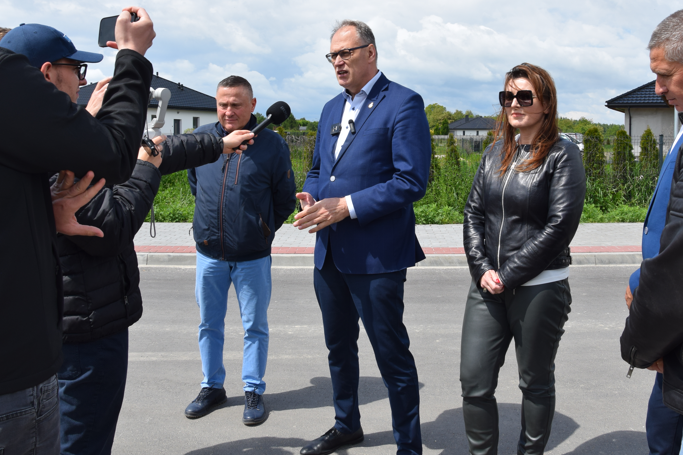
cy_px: 174
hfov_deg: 54.1
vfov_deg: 37.7
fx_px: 664
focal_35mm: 35
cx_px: 406
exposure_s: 1/400
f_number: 10
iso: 200
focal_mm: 18
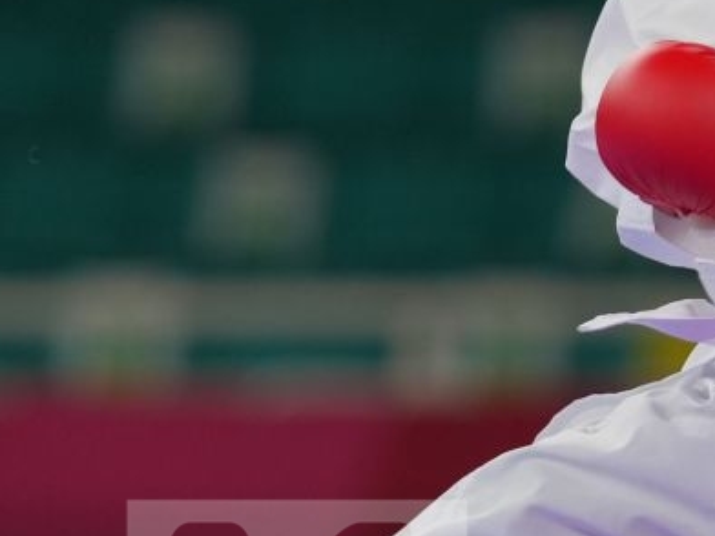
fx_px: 17763
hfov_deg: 2.3
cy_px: 18
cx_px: 297
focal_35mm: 860
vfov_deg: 1.7
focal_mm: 195
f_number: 2.8
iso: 500
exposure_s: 1/1000
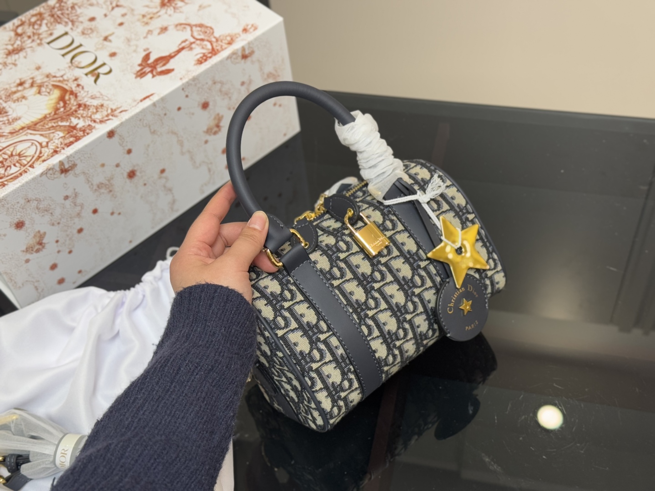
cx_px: 328
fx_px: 908
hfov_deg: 39.7
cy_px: 246
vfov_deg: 30.3
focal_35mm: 48
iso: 100
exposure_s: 1/63
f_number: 1.78
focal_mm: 6.76
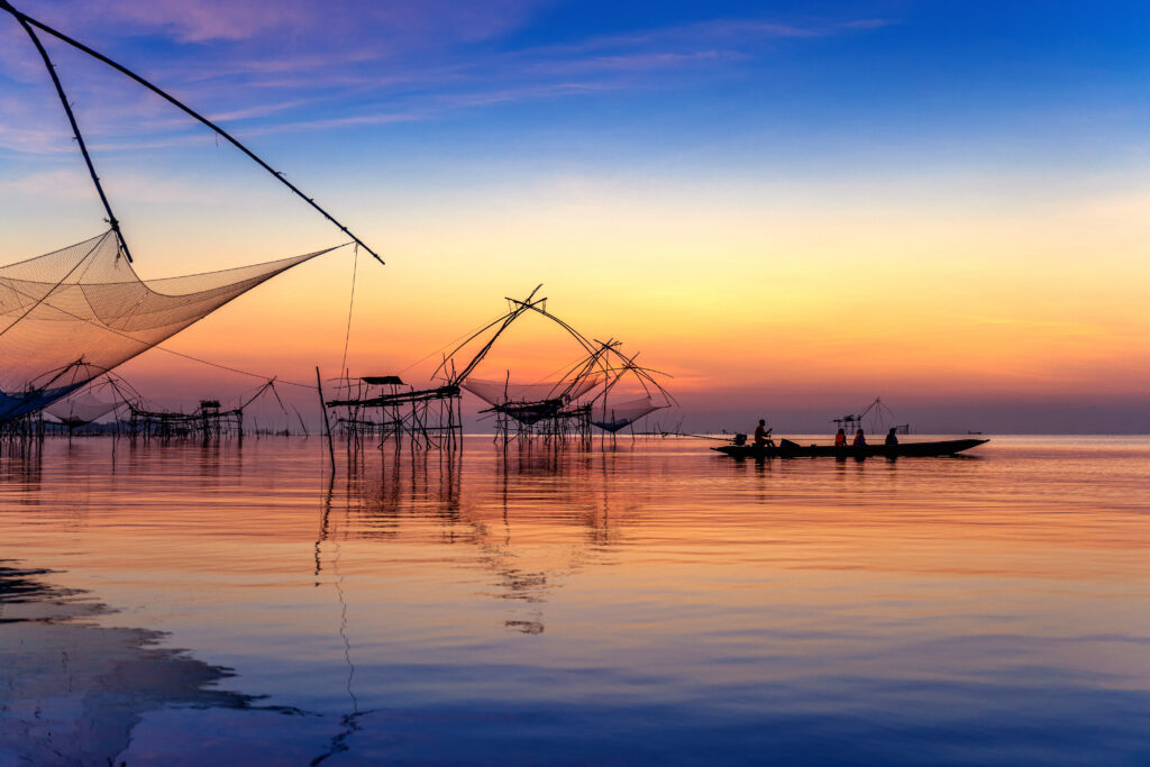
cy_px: 384
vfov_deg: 30.5
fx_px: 1406
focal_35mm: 44
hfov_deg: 44.5
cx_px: 575
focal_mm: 44
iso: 320
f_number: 3.2
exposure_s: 1/400
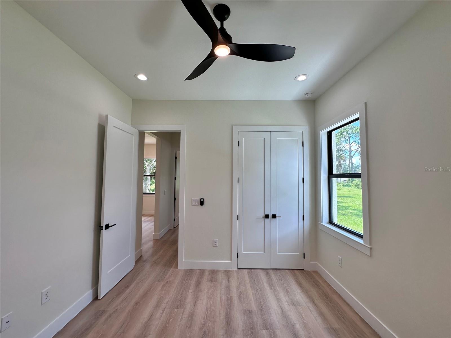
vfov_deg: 85.7
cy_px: 169
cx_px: 226
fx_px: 182
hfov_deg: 102.1
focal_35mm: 14
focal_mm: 2.22
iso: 40
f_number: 2.2
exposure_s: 1/158
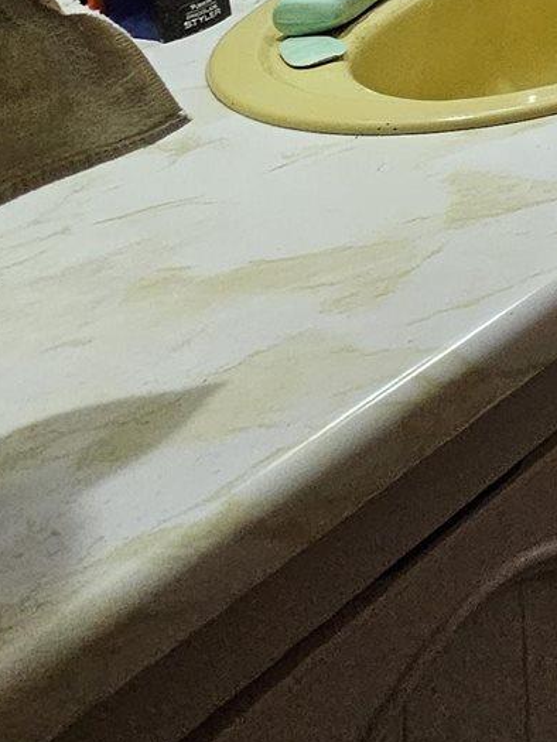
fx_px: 1222
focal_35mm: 57
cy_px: -416
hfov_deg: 17.1
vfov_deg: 24.7
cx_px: 1168
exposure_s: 1/77.4
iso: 400
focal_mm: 2.2
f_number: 2.2
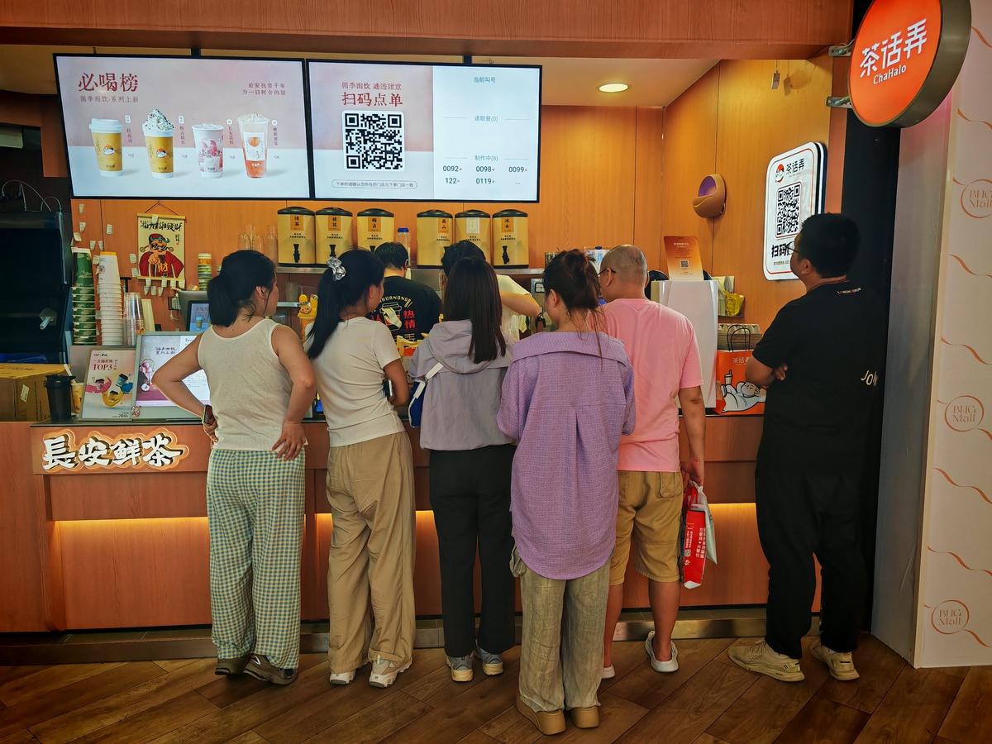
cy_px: 372
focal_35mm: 27
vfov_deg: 51.4
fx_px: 774
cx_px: 496
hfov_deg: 65.3
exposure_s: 1/120
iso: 50
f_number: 1.6
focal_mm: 7.62
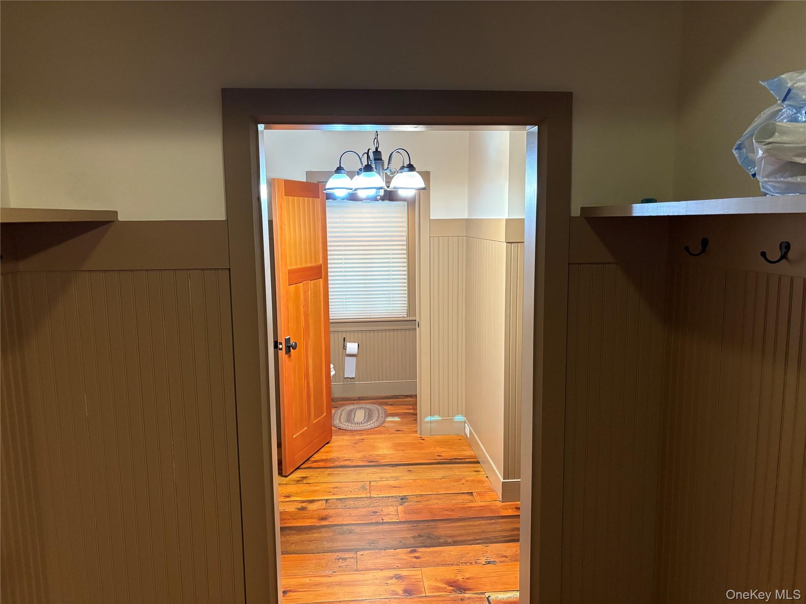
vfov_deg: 53.1
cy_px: 302
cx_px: 403
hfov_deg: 67.3
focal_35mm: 26
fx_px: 605
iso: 320
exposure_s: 1/60
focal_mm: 5.96
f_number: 1.6
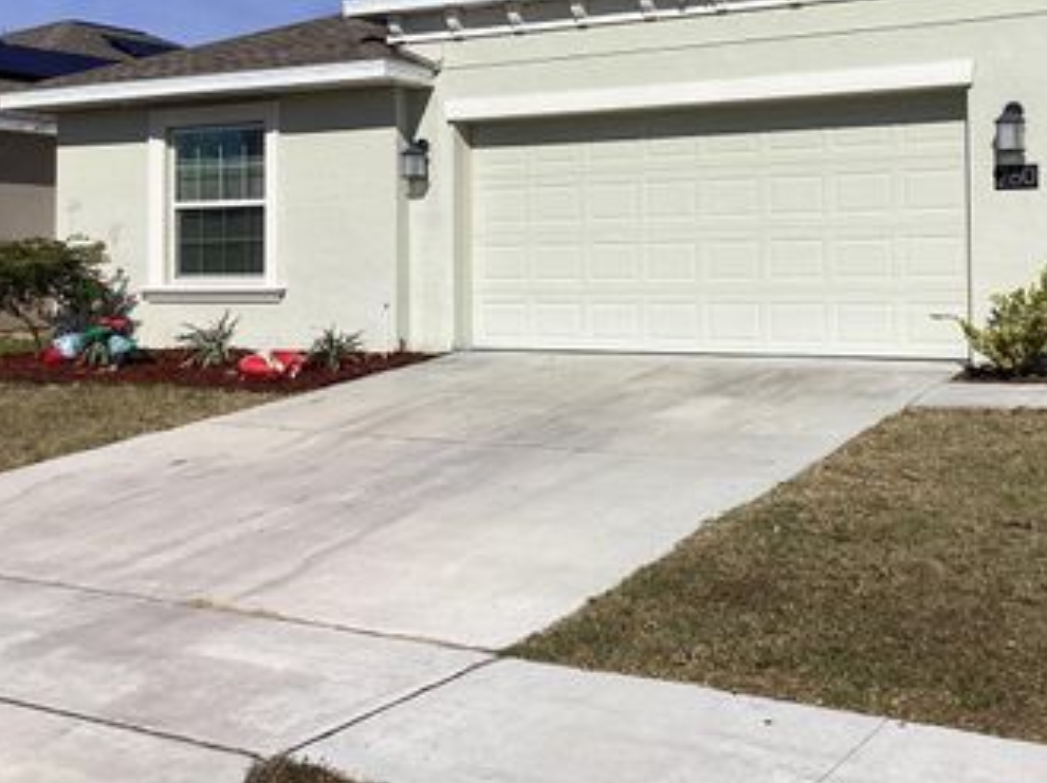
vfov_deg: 30.4
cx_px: 676
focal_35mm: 47
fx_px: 1421
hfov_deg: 40.1
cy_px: 214
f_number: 2.4
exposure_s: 1/4082
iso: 25
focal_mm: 3.3
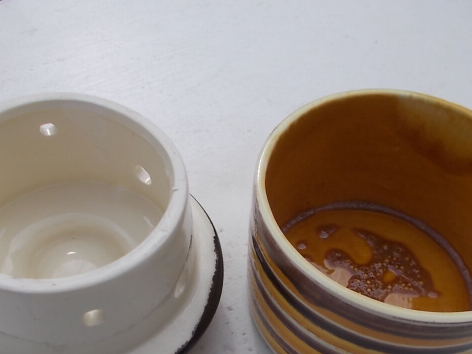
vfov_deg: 32.0
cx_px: 234
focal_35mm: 44
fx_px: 600
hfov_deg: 42.9
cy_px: 283
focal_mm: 4.6
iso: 80
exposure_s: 1/200
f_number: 8
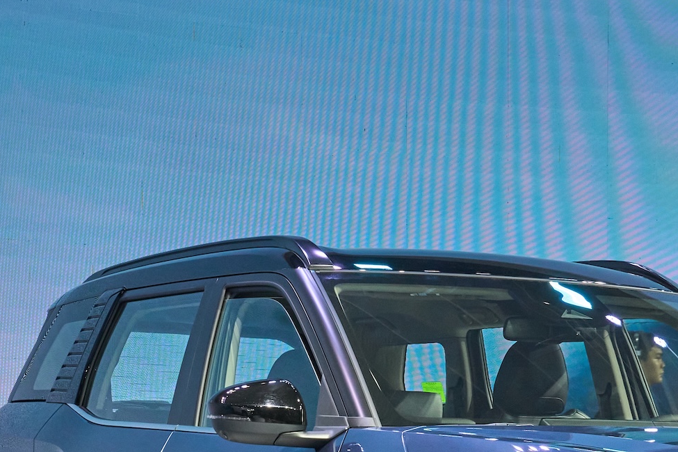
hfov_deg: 17.0
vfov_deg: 11.3
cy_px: 527
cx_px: 584
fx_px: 2246
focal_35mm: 119
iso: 800
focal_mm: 31
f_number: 6.3
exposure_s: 1/160
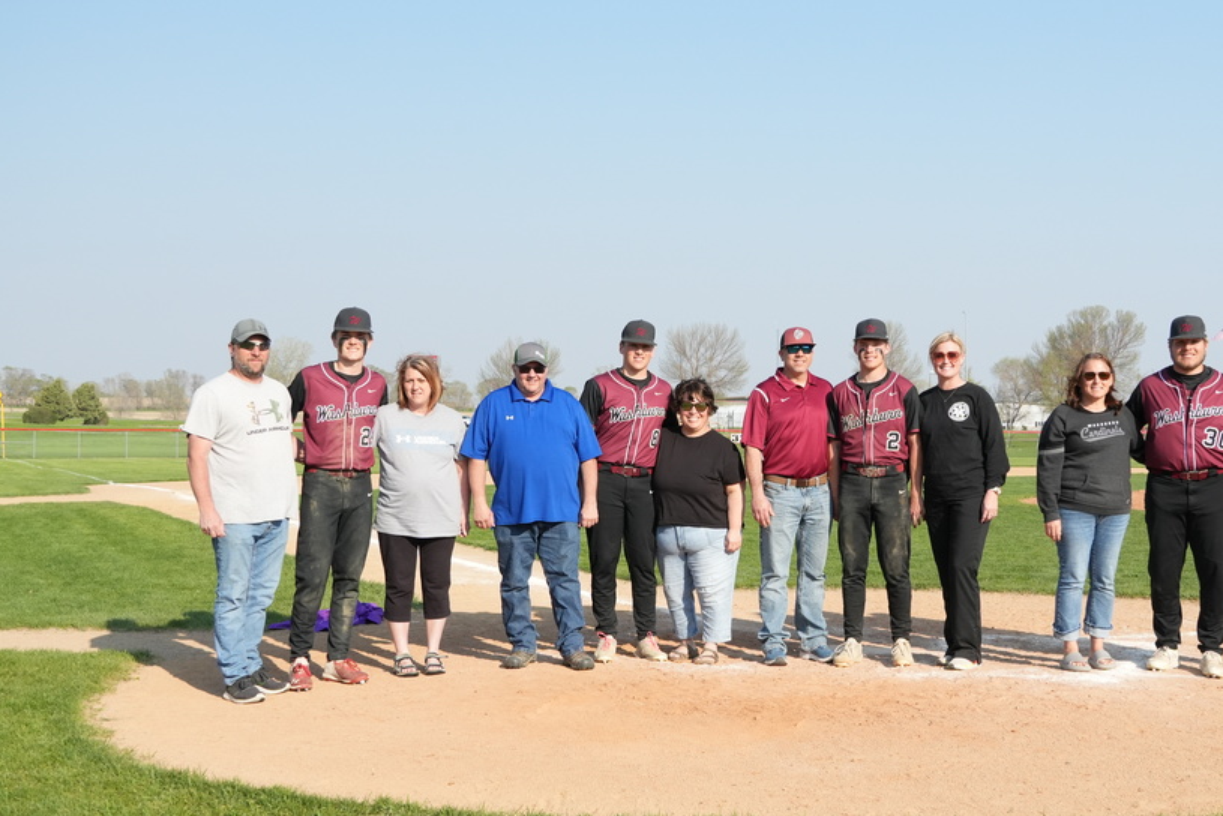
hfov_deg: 40.0
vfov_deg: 27.5
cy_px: 476
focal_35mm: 49
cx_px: 767
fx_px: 1665
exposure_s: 1/1600
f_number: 6.3
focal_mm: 26
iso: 640
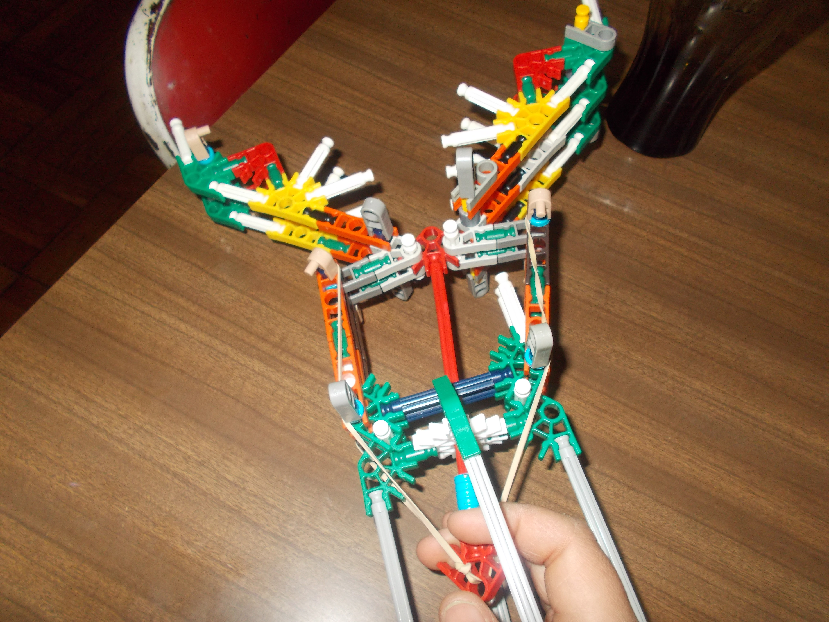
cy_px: 311
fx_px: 623
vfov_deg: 53.1
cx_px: 414
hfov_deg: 67.3
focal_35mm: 26
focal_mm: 4.6
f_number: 3.2
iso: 200
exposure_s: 1/25
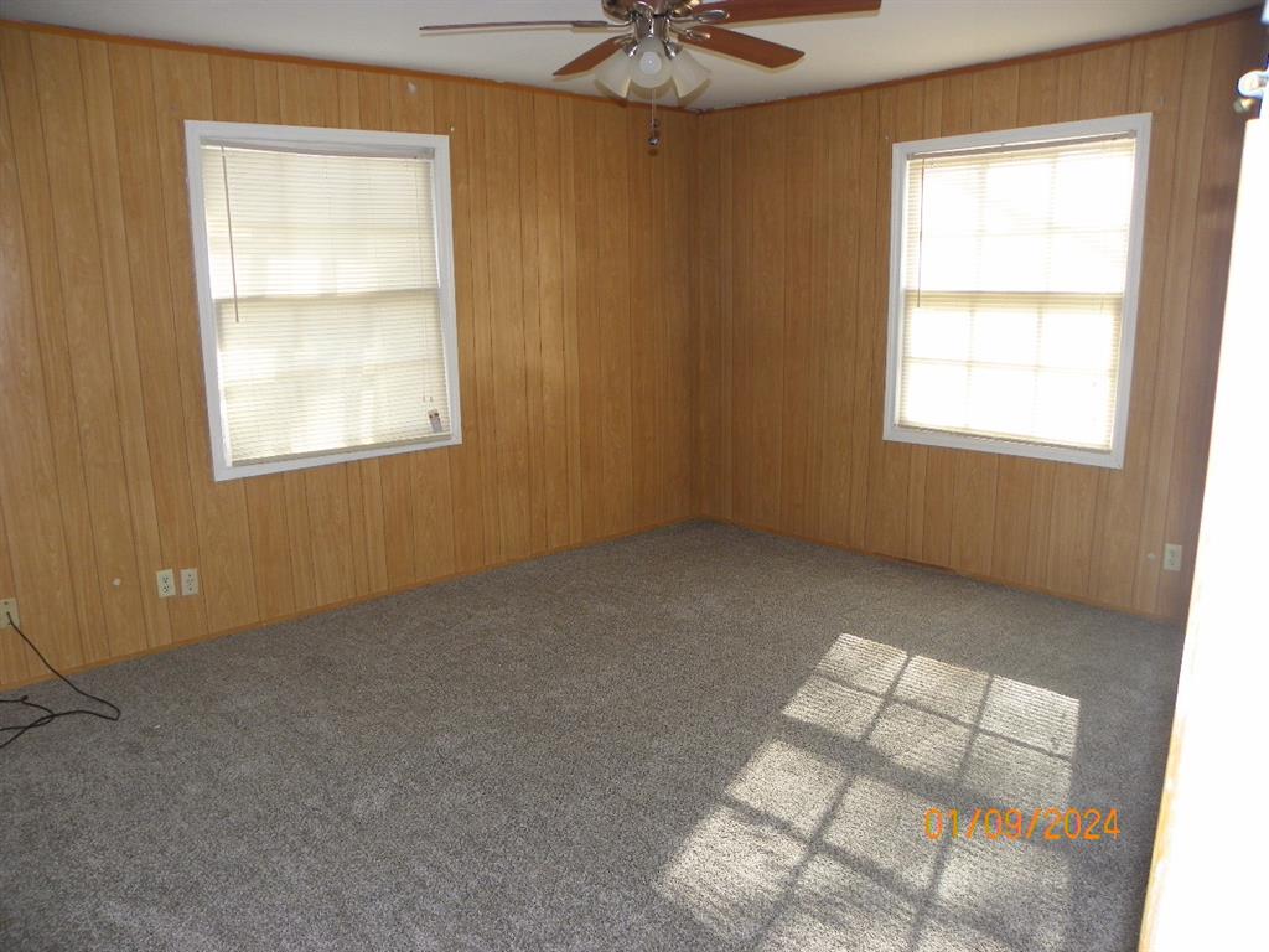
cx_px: 634
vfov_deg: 53.1
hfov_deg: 67.3
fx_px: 953
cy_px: 476
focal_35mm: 26
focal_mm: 4.6
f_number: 2.8
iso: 64
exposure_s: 1/50
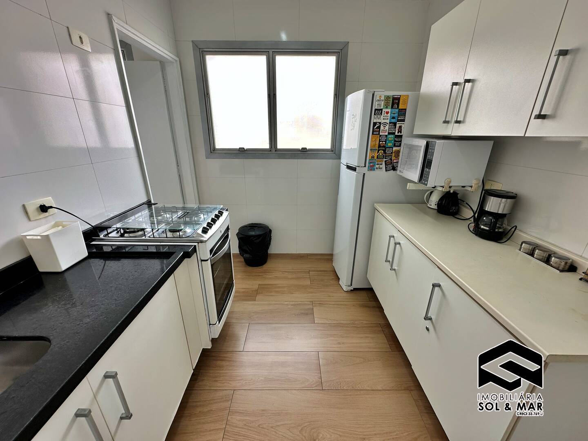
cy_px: 220
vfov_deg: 85.7
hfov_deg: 102.1
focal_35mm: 14
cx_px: 294
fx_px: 238
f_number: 2.2
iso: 50
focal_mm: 2.22
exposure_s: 1/120
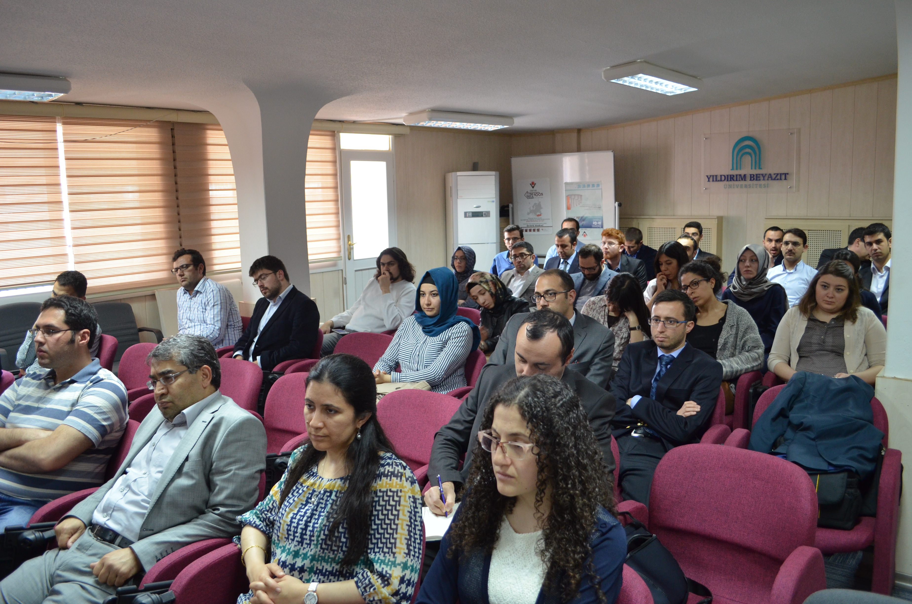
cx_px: 456
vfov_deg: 47.7
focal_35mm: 27
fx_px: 683
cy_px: 302
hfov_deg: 67.5
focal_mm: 18
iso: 800
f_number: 3.5
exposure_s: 1/40
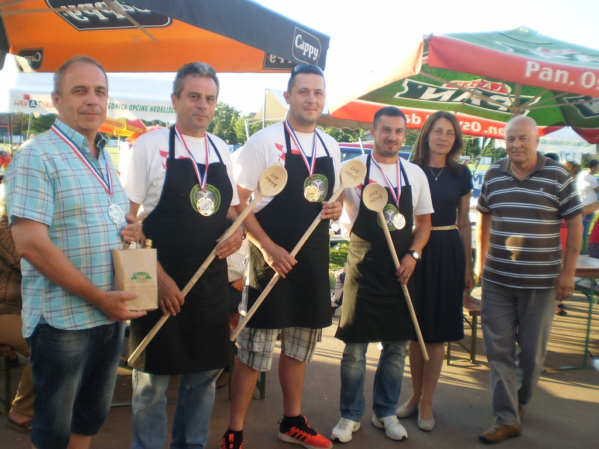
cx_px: 300
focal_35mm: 36
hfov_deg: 51.4
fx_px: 623
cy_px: 224
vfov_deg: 39.7
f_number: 3.1
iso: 64
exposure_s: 1/100
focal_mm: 6.3
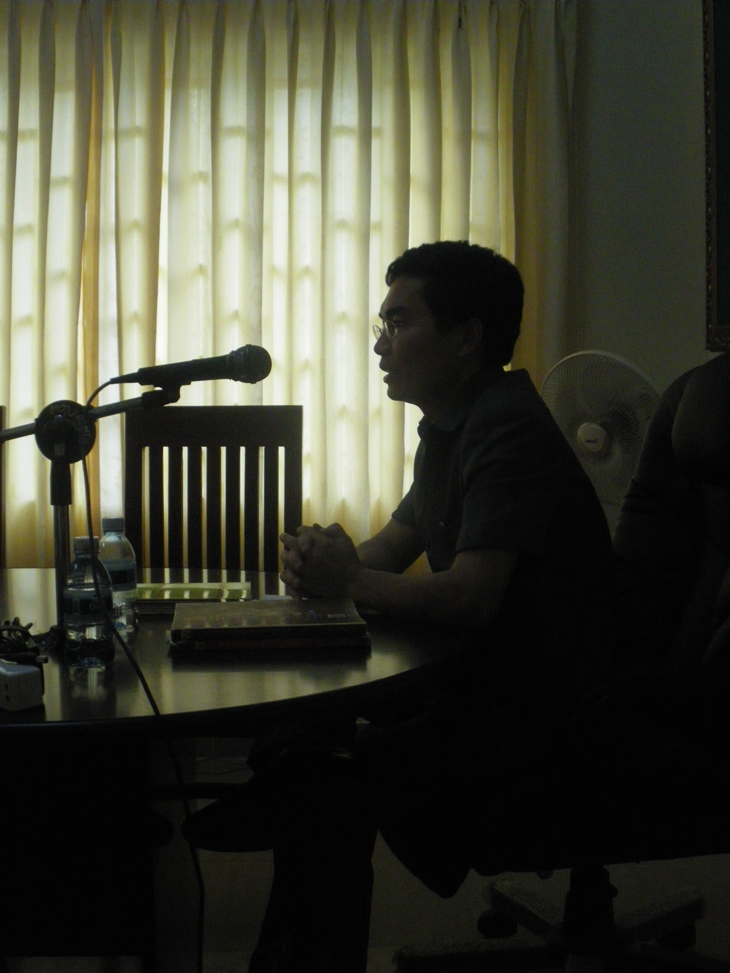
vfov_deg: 44.8
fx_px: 1181
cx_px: 365
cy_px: 486
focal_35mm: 42
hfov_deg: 34.3
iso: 500
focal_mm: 7.5
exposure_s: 1/50
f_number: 4
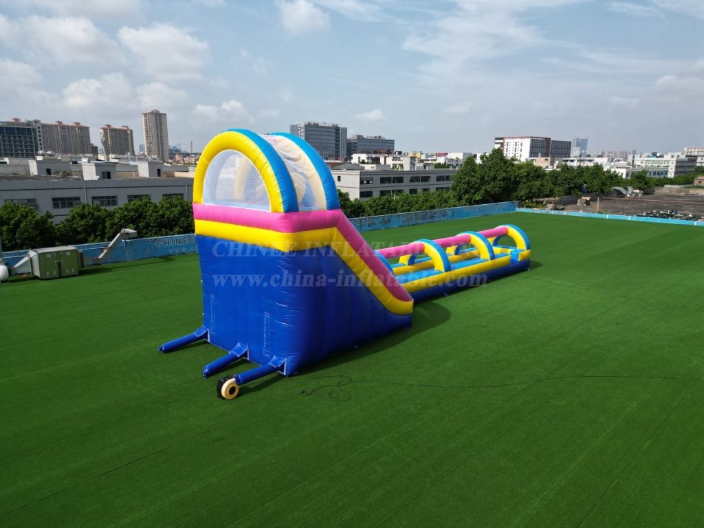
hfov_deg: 71.6
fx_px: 488
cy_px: 264
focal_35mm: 24
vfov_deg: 56.8
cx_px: 352
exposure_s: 1/2500
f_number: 1.7
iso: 110
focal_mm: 6.72
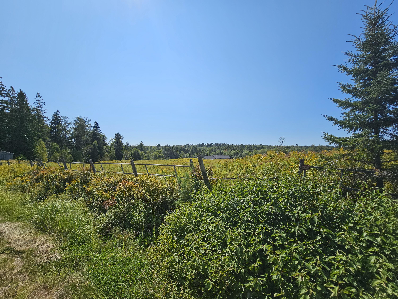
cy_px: 150
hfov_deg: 106.2
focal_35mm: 13
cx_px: 199
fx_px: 149
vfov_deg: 89.9
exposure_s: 1/4505
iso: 50
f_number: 2.2
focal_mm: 2.2
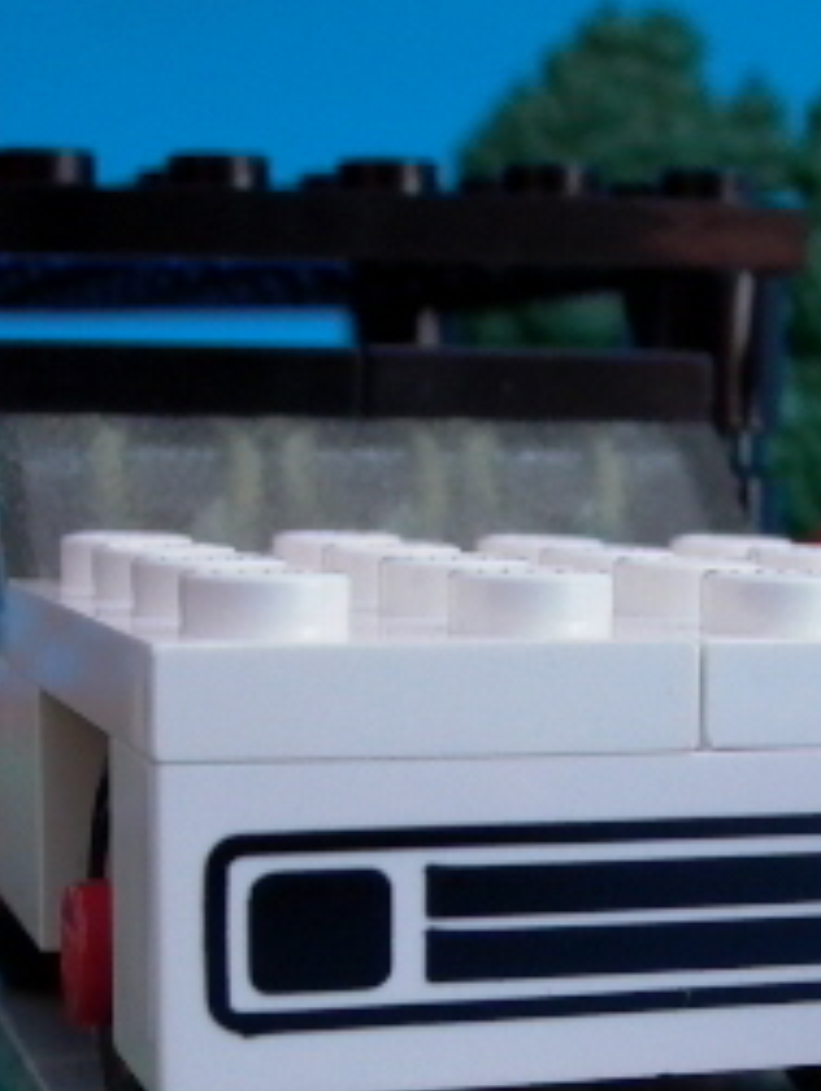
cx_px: 665
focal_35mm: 84
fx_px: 2650
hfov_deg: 17.5
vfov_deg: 23.0
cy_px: 817
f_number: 4.03
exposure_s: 1/261
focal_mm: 7.13
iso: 100
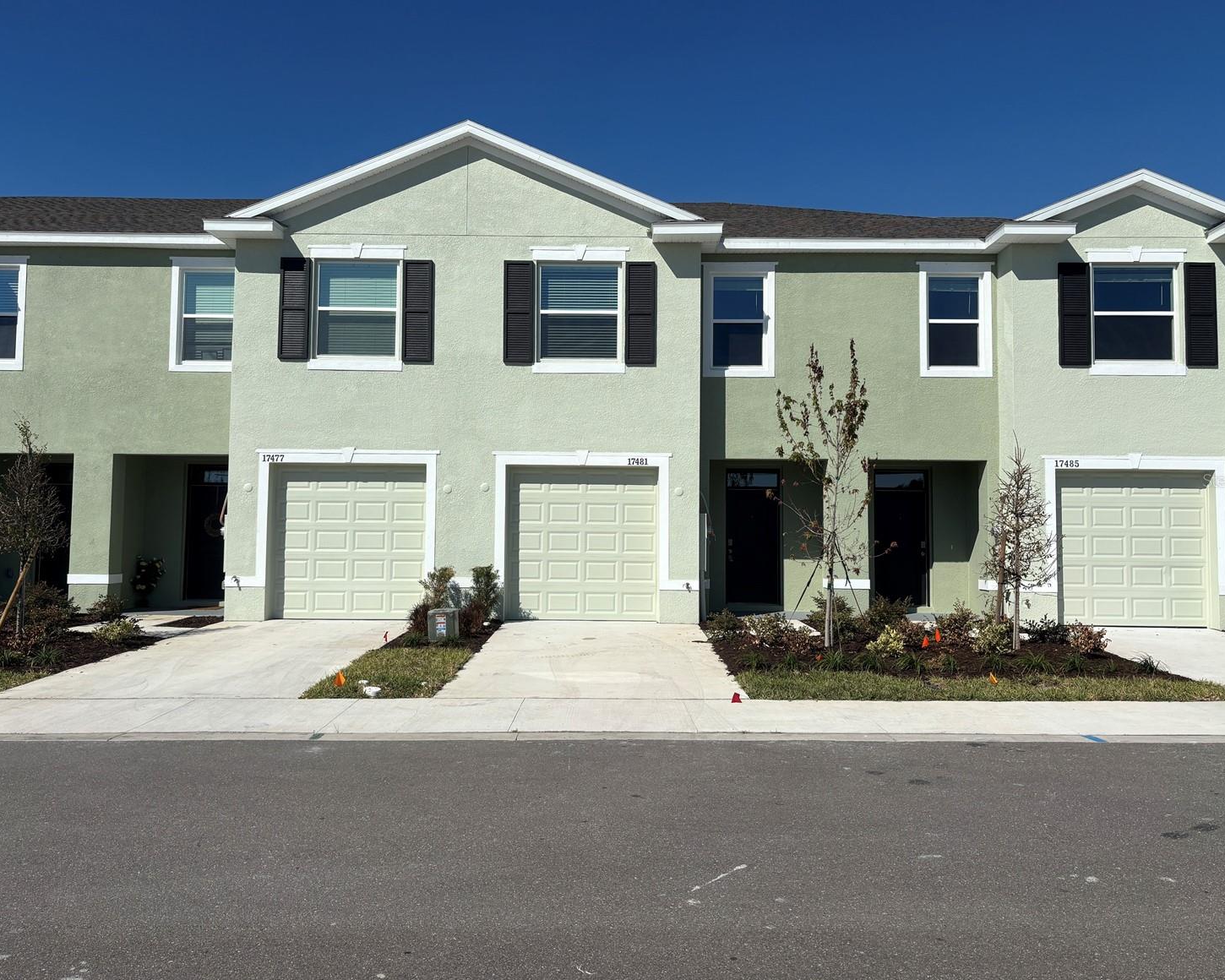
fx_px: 1015
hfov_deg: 62.2
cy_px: 480
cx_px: 607
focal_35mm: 28
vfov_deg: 51.5
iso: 50
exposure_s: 1/9901
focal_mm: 5.96
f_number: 1.6
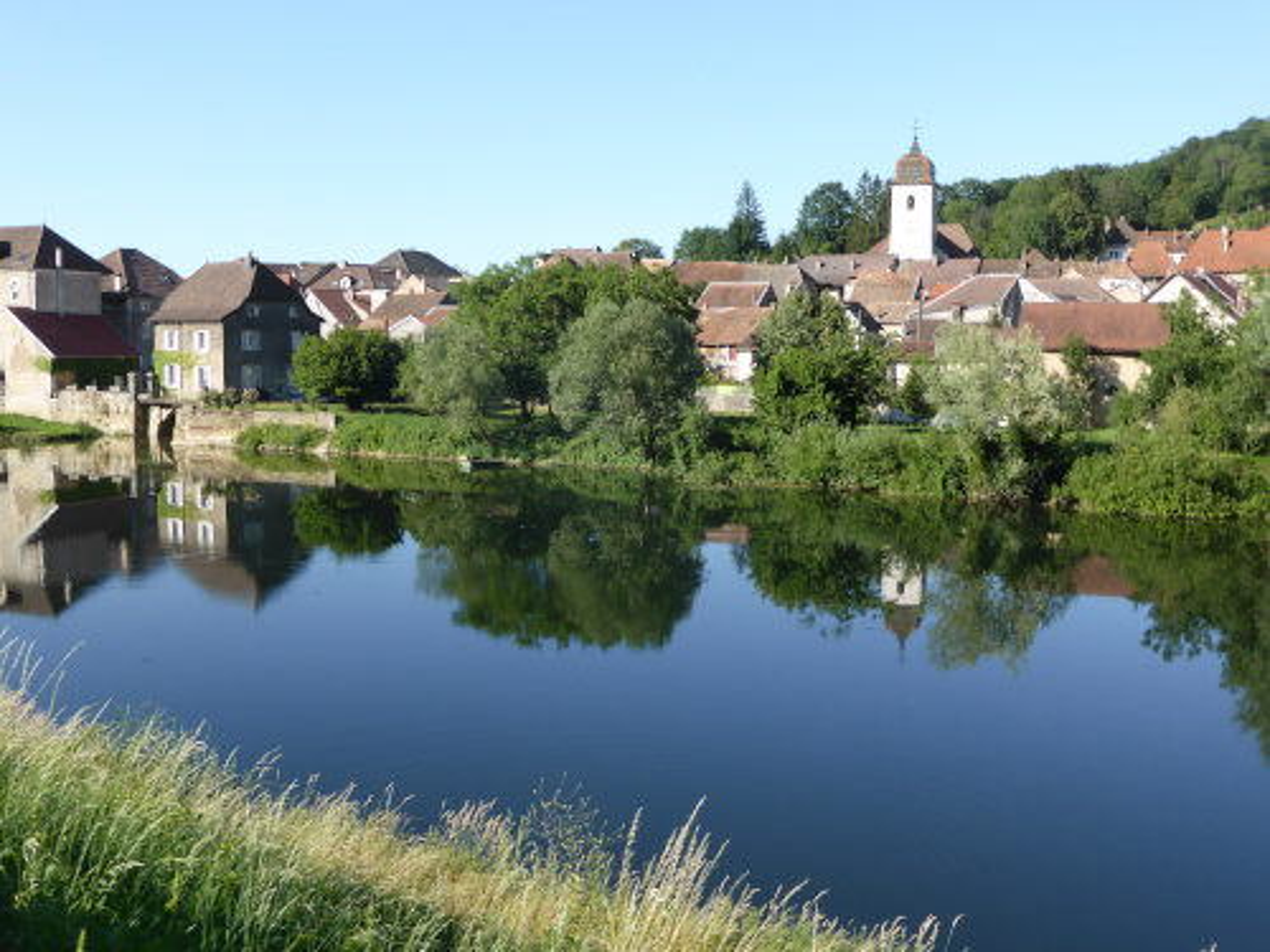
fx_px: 1468
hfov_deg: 46.8
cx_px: 635
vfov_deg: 36.0
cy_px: 476
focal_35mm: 40
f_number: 3.9
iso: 100
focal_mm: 6.9
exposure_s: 1/400
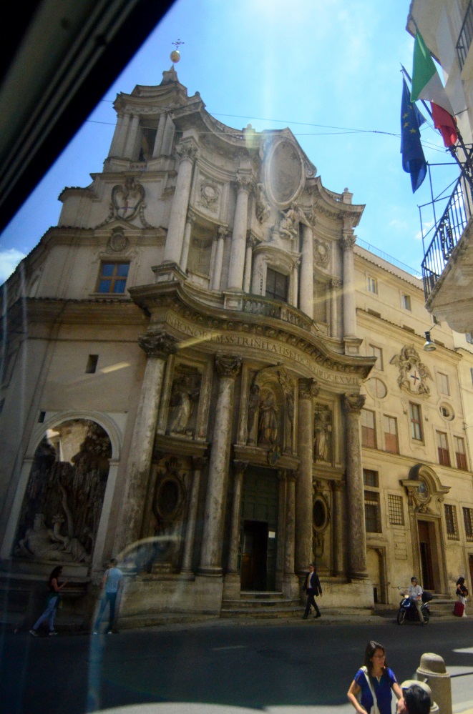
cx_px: 236
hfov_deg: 59.2
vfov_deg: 81.3
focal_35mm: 21
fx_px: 416
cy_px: 357
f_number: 4
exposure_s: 1/8000
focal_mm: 14
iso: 2800
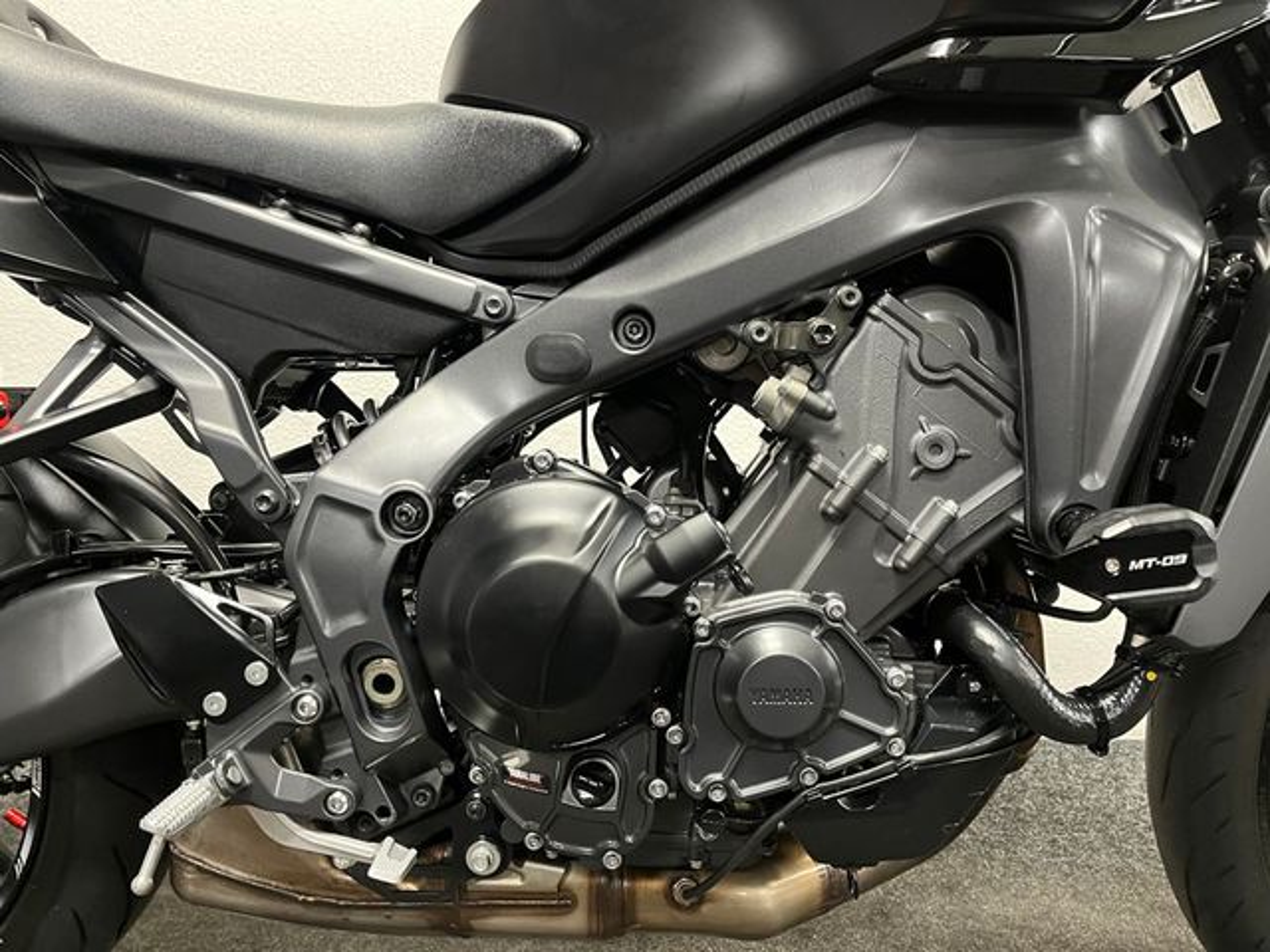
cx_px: 635
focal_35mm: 26
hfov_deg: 67.3
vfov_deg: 53.1
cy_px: 476
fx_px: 954
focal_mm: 5.1
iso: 400
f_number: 1.6
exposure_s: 1/33
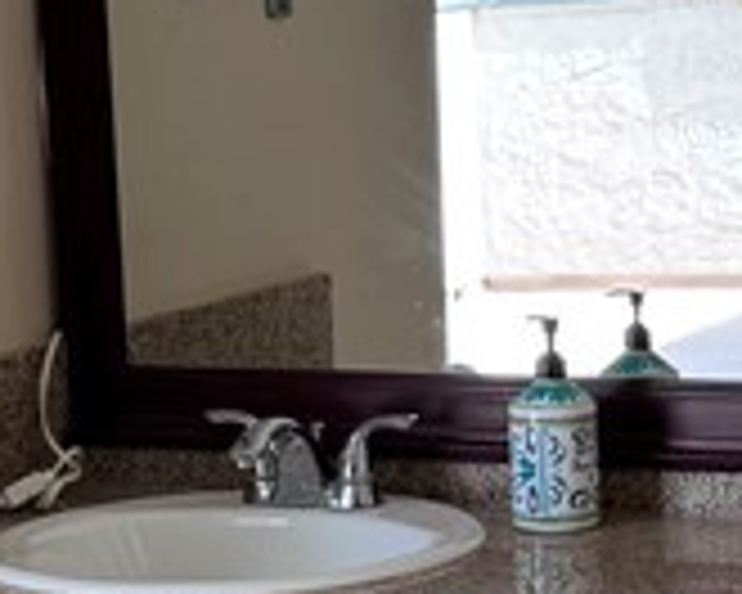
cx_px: 333
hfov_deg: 13.3
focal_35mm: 145
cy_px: 374
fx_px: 3184
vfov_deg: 10.6
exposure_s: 1/120
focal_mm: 6.76
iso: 64
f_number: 1.78
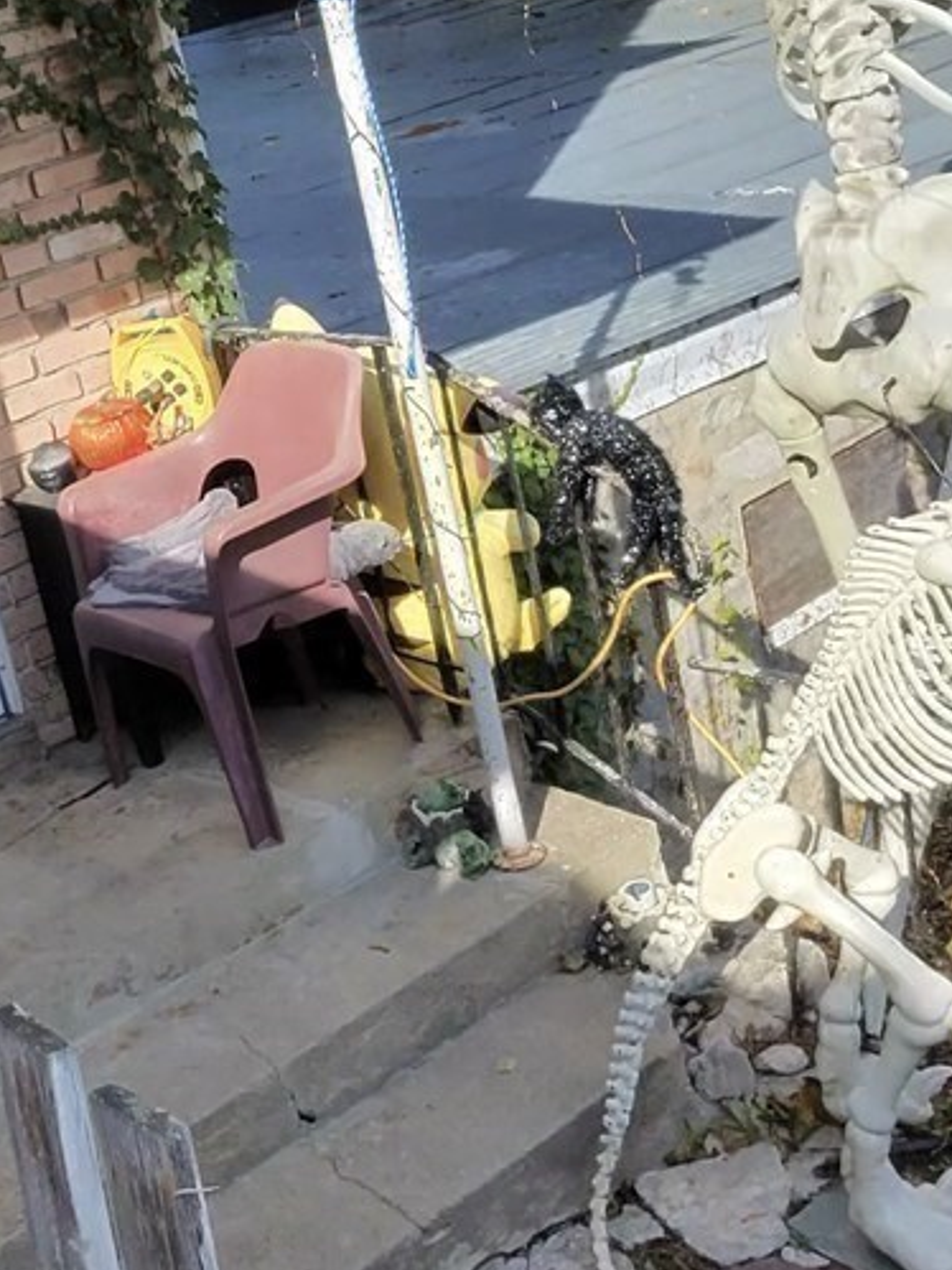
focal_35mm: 40
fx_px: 1467
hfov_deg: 34.9
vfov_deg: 46.4
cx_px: 199
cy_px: 476
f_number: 2.2
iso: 54
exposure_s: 1/909
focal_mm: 2.24
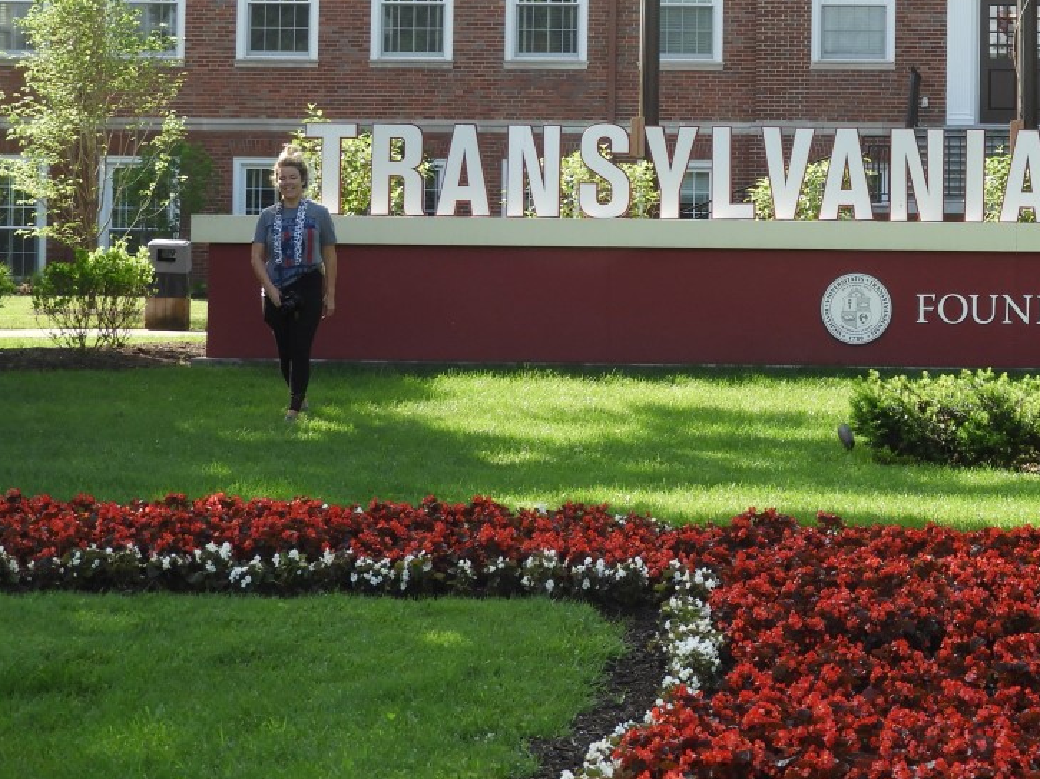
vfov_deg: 11.4
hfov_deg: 15.2
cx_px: 858
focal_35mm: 129
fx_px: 3874
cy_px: 20
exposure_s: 1/200
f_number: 4.2
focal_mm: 11.6
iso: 100
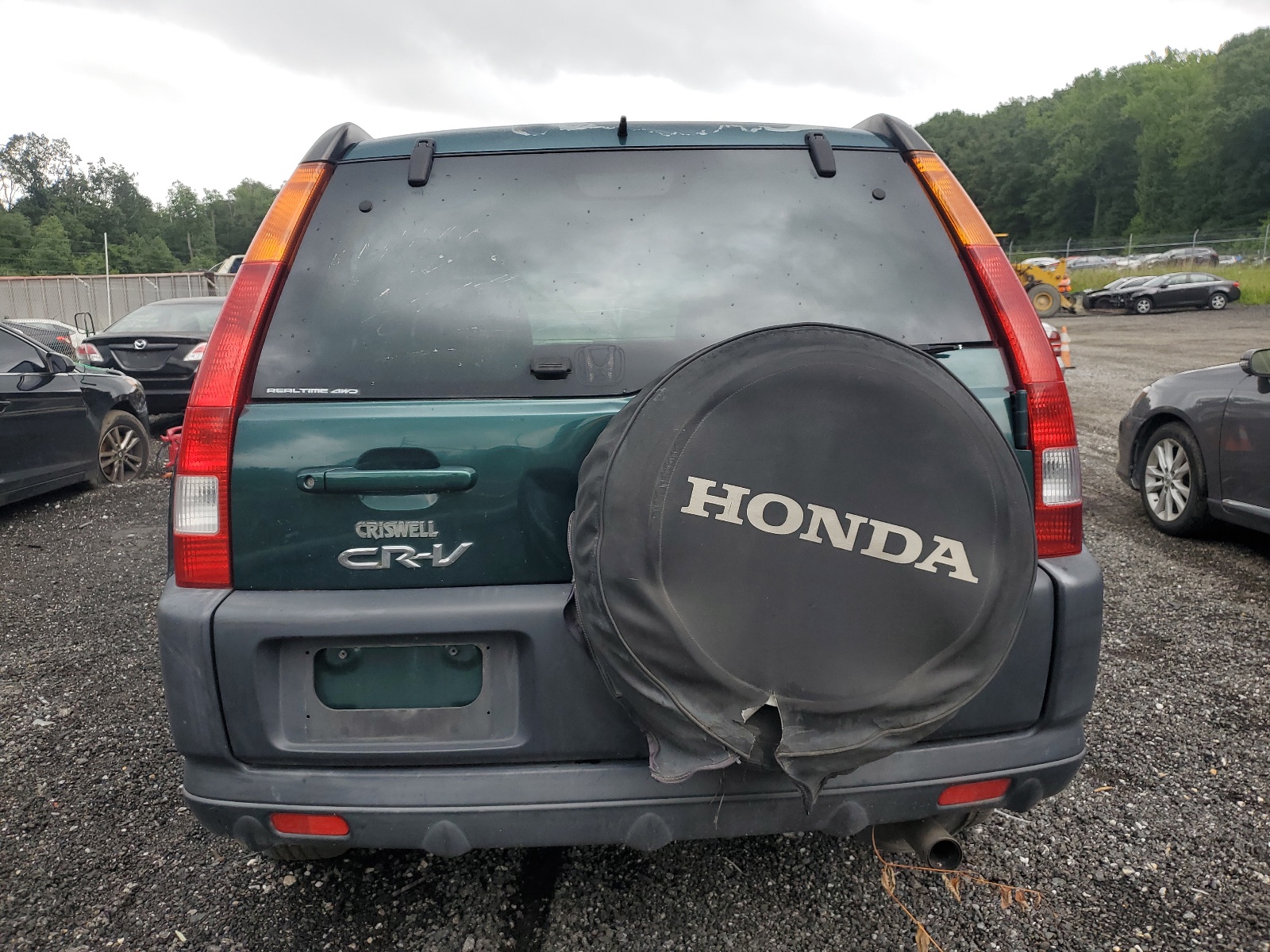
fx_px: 954
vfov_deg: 53.1
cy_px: 476
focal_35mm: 26
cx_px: 635
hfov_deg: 67.3
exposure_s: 1/294
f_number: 1.5
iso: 50
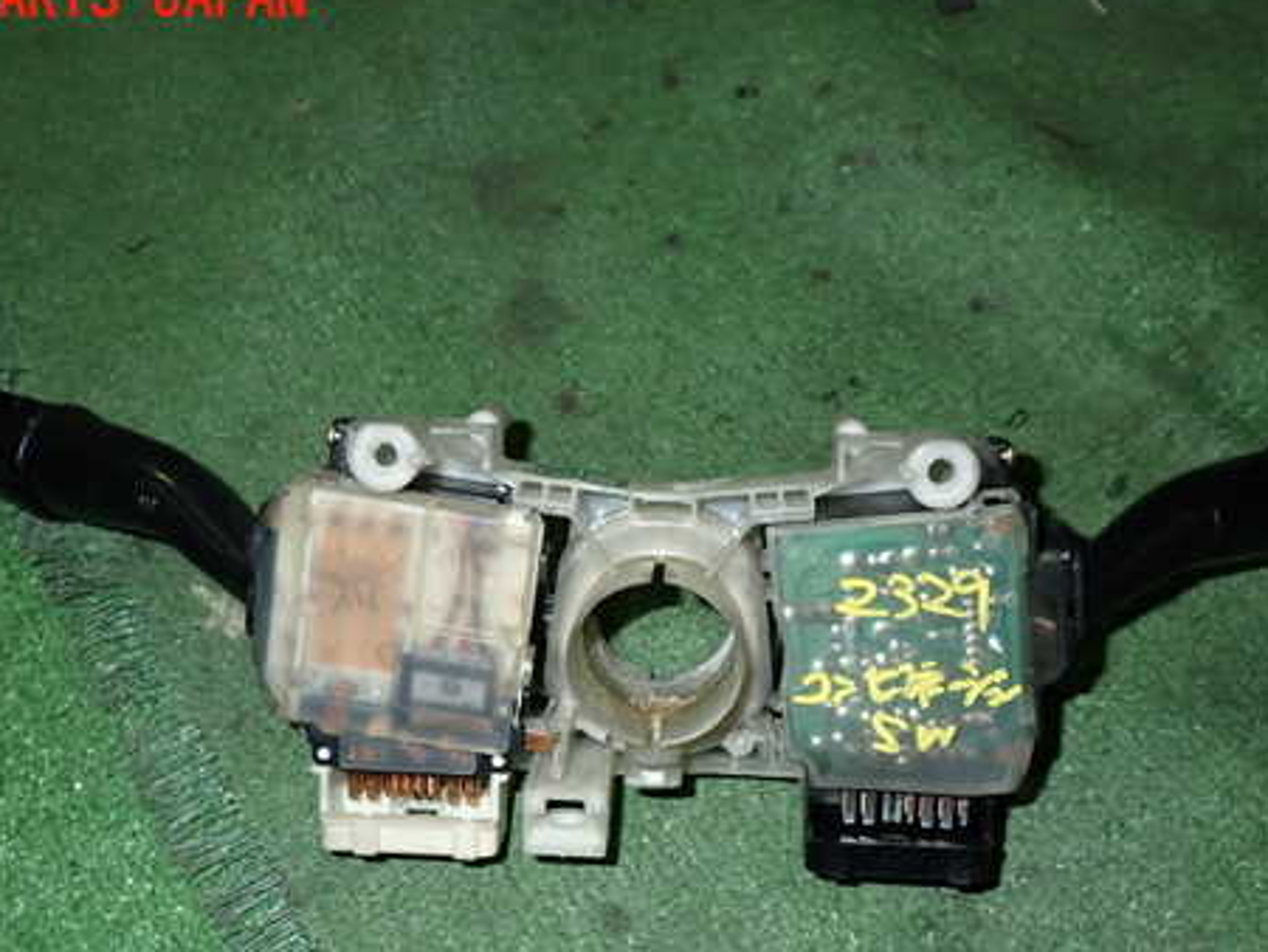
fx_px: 1466
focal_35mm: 40
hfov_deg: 46.8
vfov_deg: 35.8
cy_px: 597
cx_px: 640
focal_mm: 5.4
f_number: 6.3
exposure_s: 1/30
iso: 320
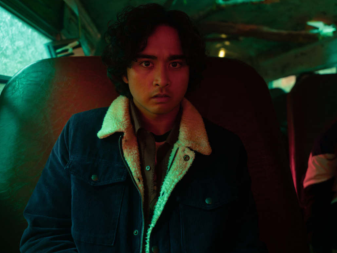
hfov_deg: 65.3
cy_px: 122
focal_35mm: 27
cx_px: 157
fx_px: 263
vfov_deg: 51.3
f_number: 2.8
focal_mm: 24
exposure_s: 1/50
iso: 2500
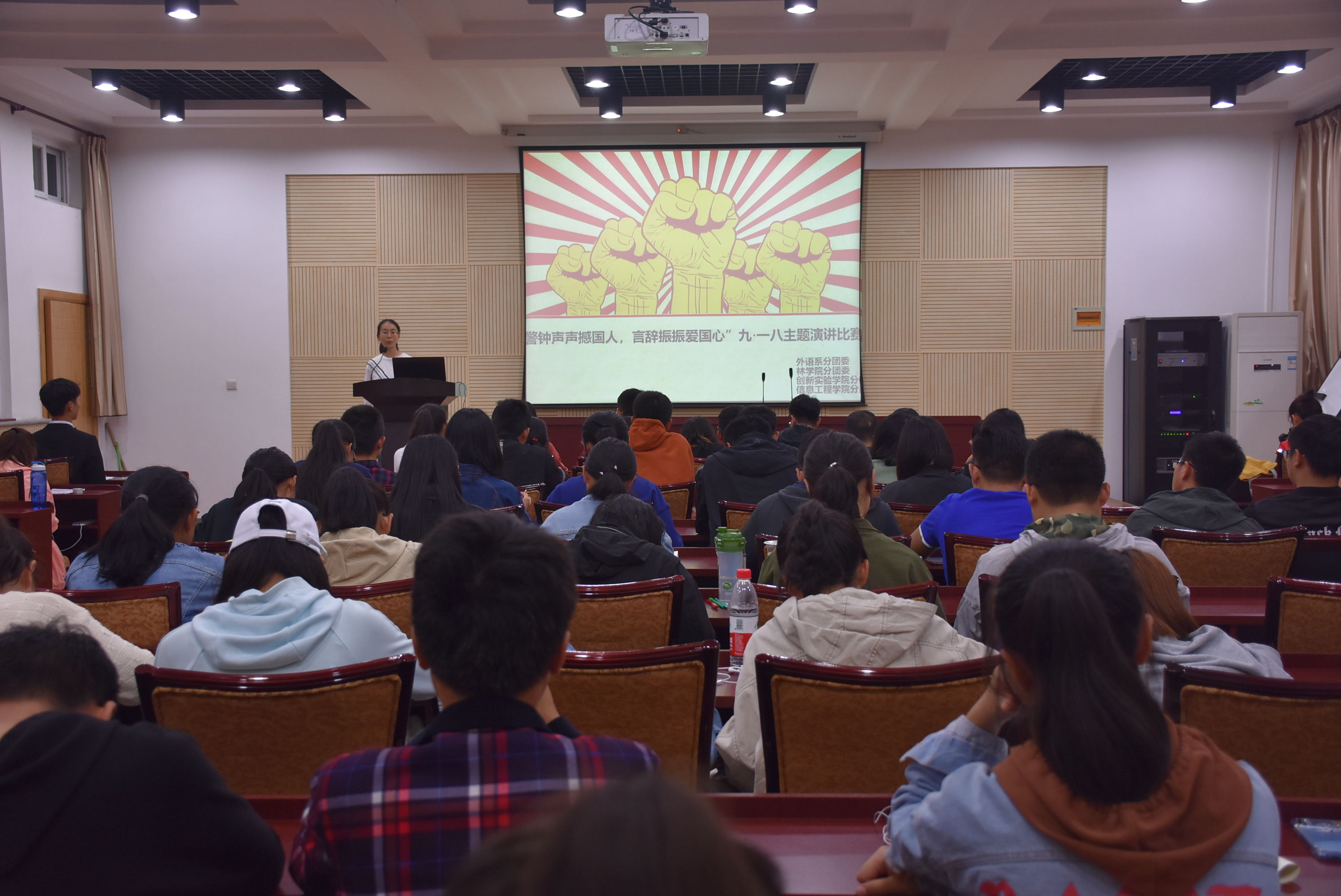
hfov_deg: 49.5
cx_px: 670
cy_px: 448
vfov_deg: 34.3
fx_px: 1454
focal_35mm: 39
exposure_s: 1/60
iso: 560
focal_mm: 26
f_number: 4
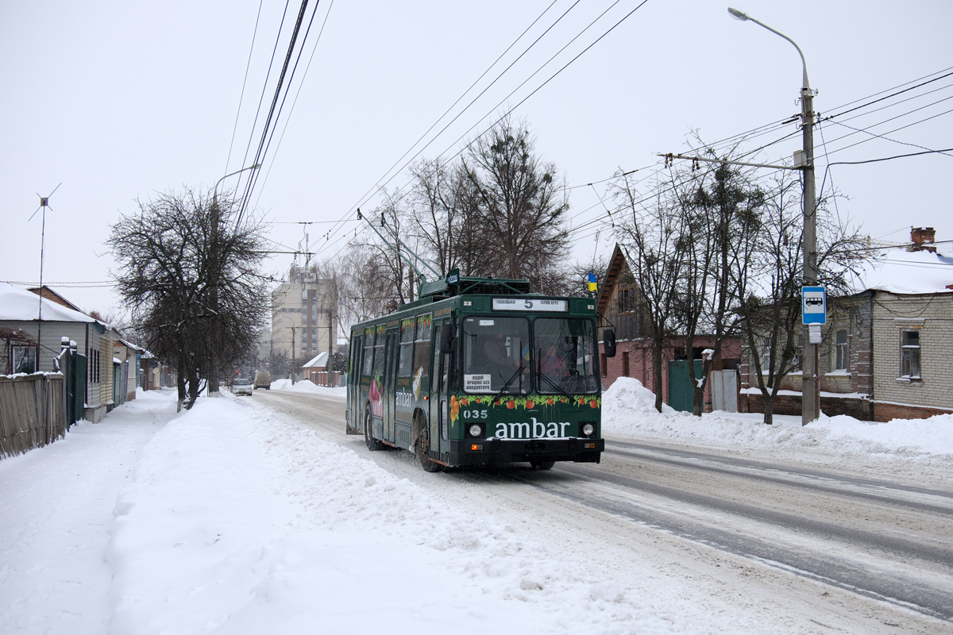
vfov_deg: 41.1
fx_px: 847
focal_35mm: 32
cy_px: 318
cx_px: 476
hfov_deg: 58.7
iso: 320
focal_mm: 21.6
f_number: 4
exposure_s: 1/400
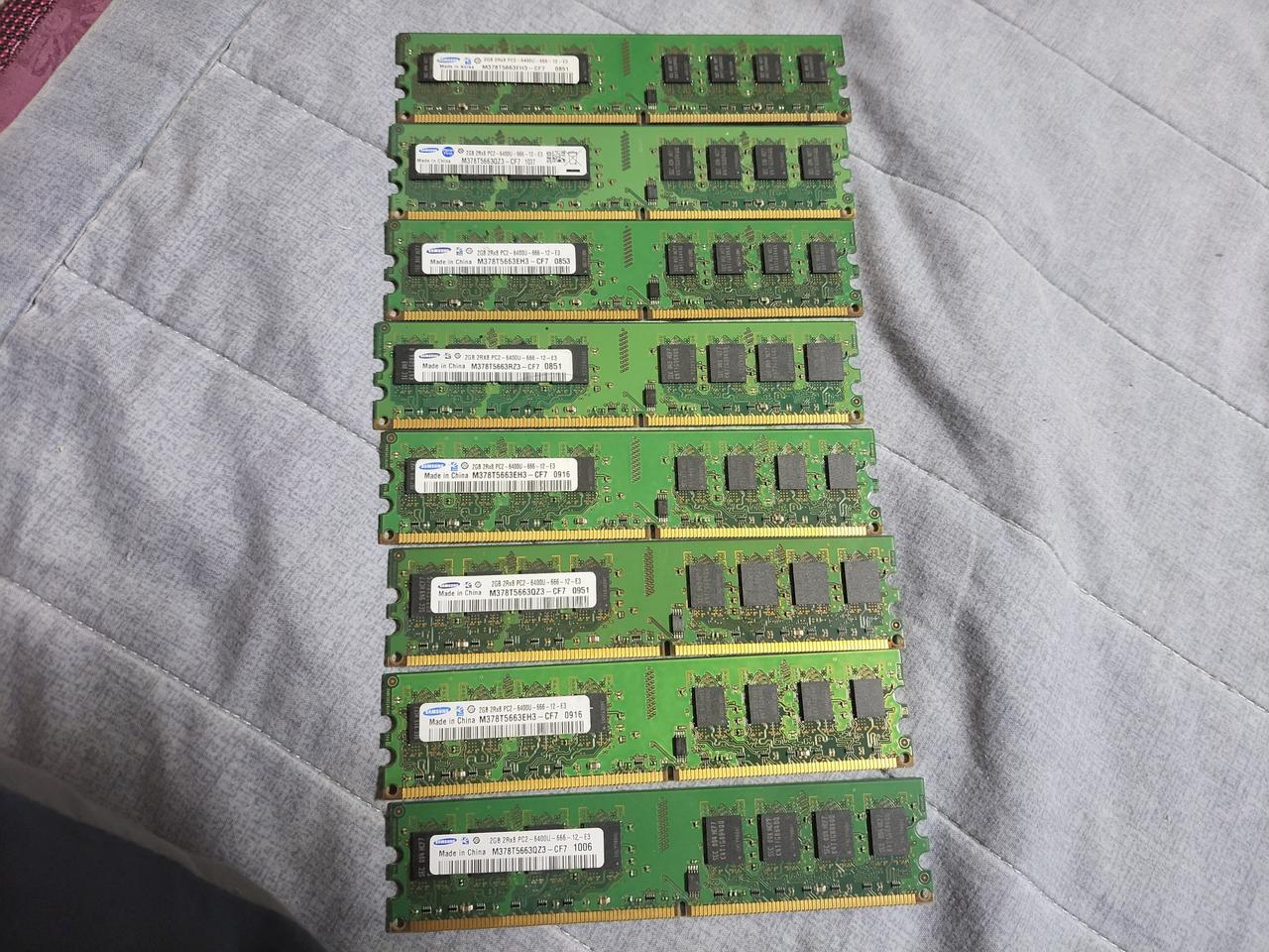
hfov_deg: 71.6
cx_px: 634
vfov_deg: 56.8
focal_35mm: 24
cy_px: 476
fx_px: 880
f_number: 1.8
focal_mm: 5.23
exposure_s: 1/40
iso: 320
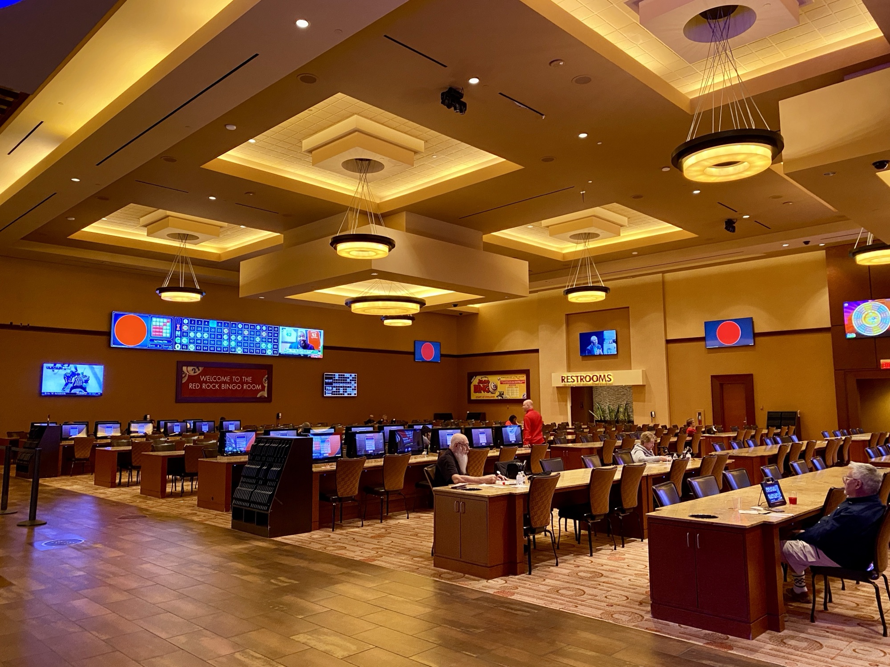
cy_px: 334
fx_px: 668
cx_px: 445
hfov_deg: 67.3
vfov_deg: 53.1
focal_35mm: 26
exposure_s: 1/60
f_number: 1.8
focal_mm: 4.25
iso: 500
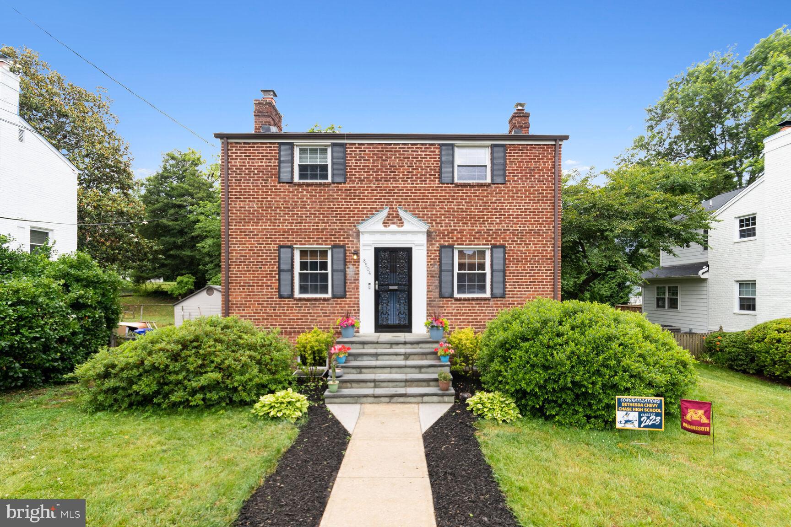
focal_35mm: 15
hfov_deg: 100.4
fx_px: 330
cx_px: 396
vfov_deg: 77.3
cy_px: 264
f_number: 8
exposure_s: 1/160
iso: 200
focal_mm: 10
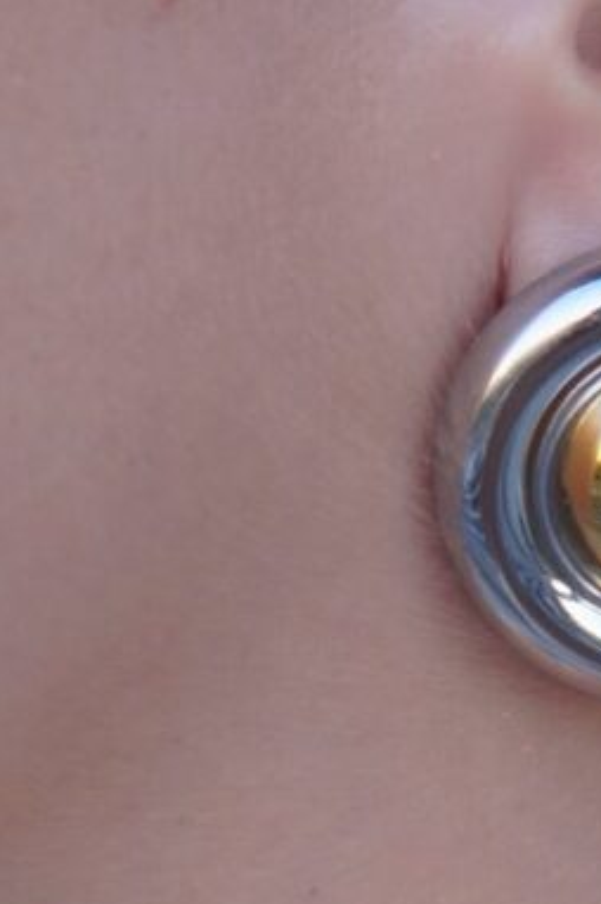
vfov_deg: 7.3
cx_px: 842
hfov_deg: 4.8
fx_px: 7124
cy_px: 350
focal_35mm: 284
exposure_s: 1/160
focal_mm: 40
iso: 250
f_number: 5
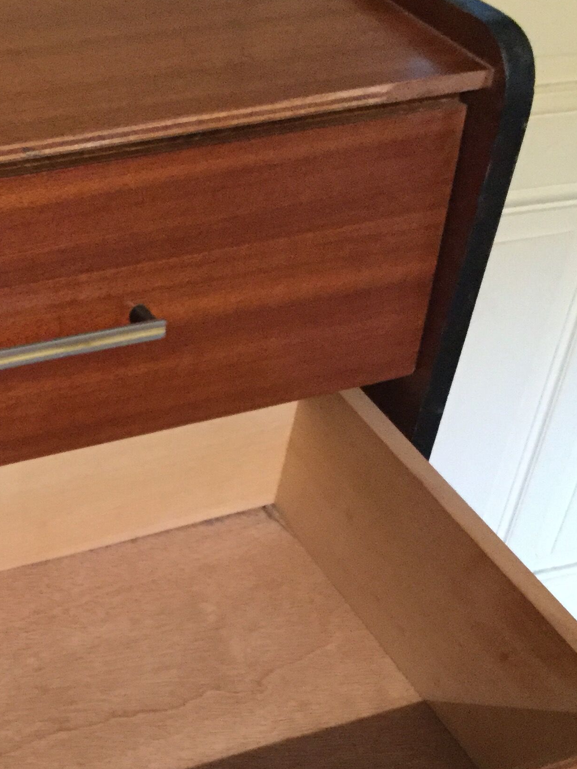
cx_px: 22
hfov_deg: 22.9
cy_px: 537
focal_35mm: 62
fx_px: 1378
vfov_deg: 30.9
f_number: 2.4
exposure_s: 1/17
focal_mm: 3.3
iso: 400
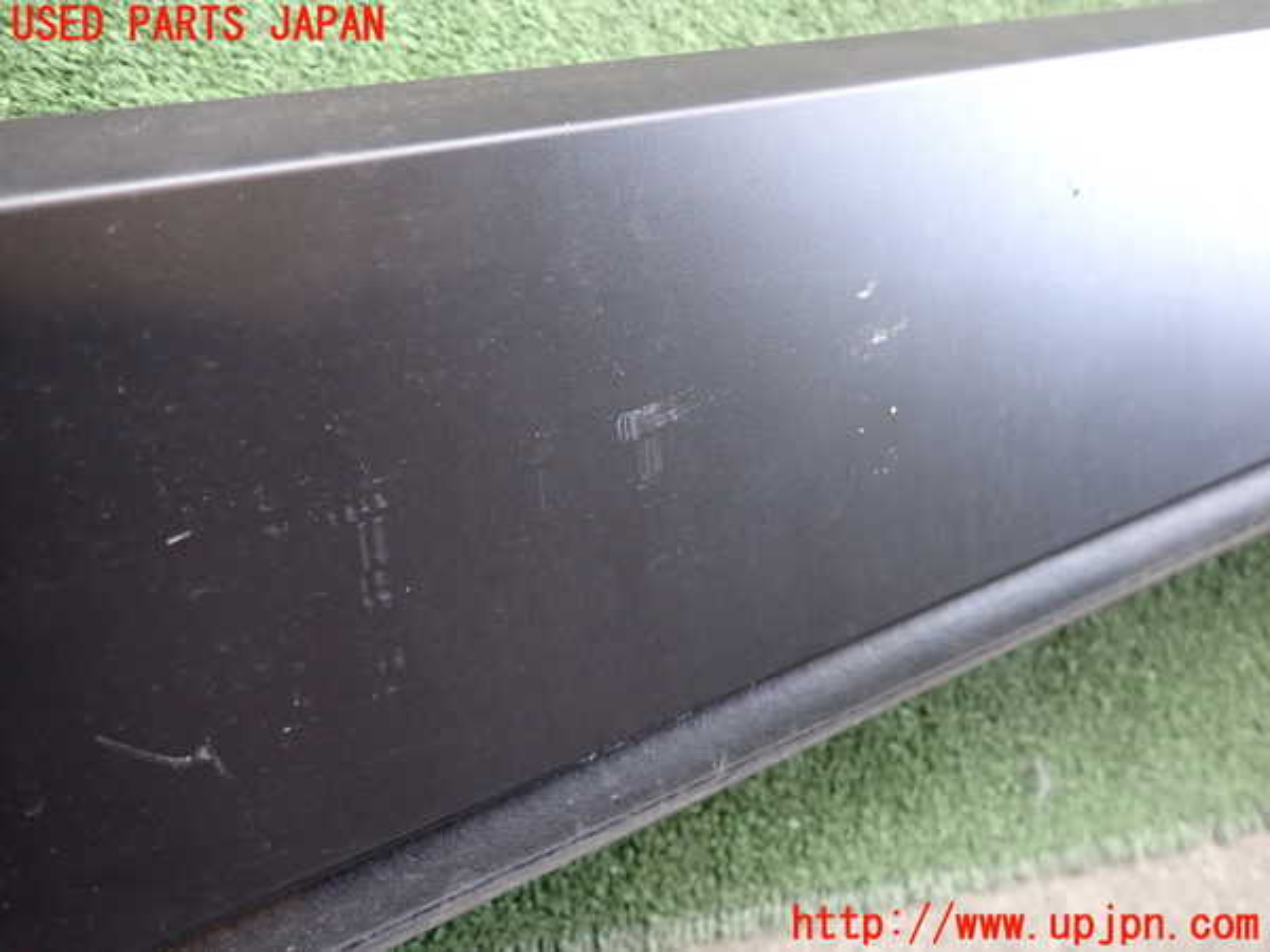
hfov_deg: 69.4
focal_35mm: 25
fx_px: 917
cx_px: 635
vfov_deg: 54.9
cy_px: 476
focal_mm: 4.5
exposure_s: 1/200
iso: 400
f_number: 2
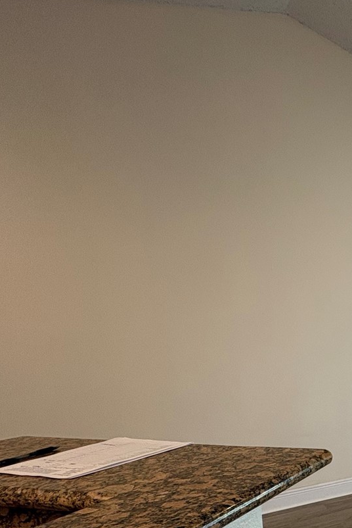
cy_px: 390
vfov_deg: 60.5
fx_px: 425
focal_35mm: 29
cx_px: 482
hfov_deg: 31.6
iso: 200
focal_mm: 2.22
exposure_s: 1/60
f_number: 2.2
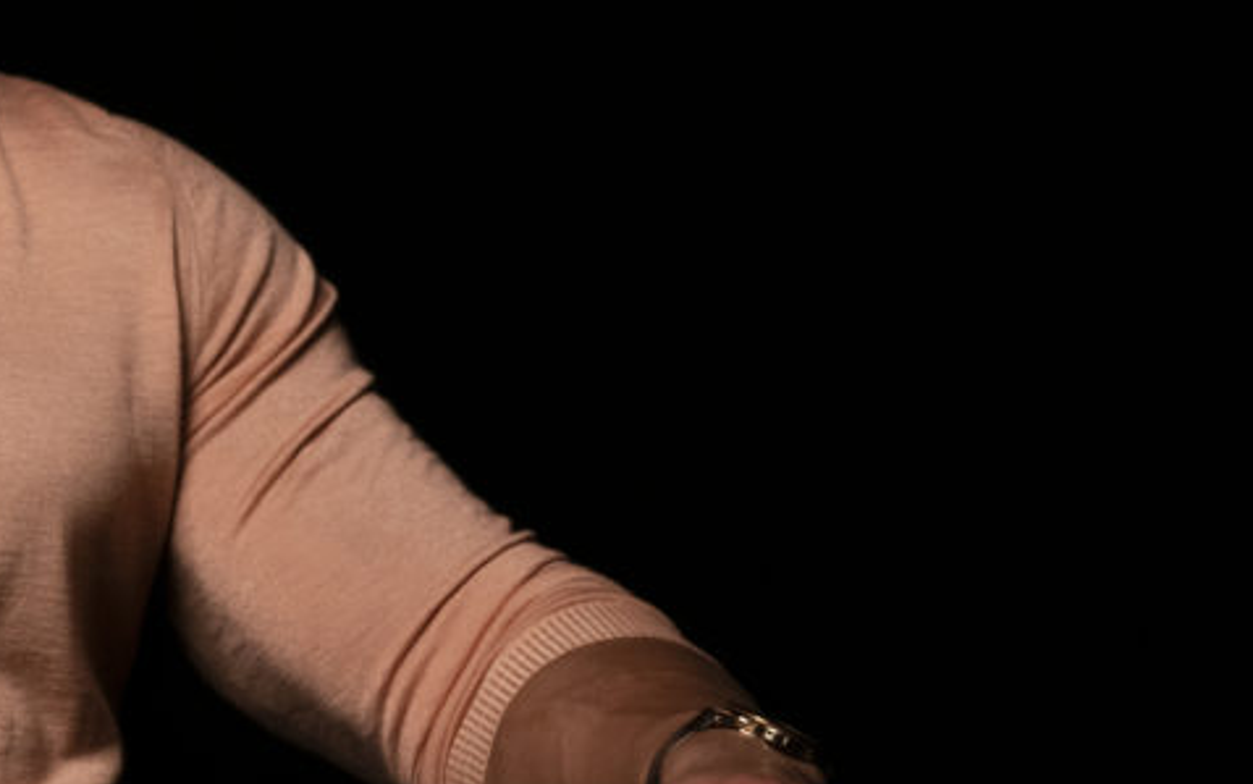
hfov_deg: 5.4
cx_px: 68
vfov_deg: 3.4
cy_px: 264
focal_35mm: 389
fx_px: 13287
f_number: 4
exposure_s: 1/160
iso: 1600
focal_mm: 178
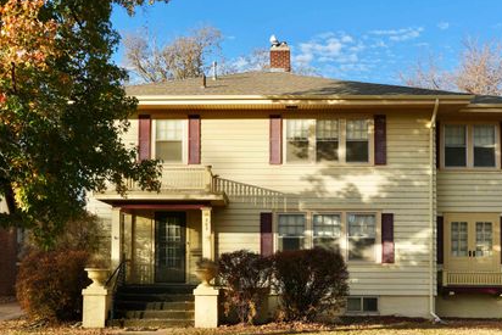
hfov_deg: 48.2
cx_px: 295
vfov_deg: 33.4
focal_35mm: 40
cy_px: 191
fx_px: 558
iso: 100
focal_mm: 22
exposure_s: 1/125
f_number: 9
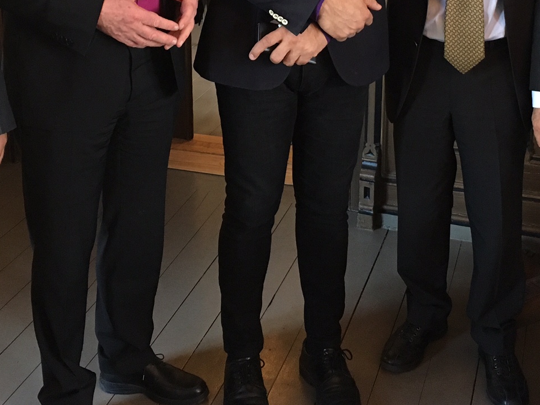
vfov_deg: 23.1
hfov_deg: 31.7
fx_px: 952
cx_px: 274
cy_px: 6
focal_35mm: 61
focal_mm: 4.15
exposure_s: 1/20
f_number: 2.2
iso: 200
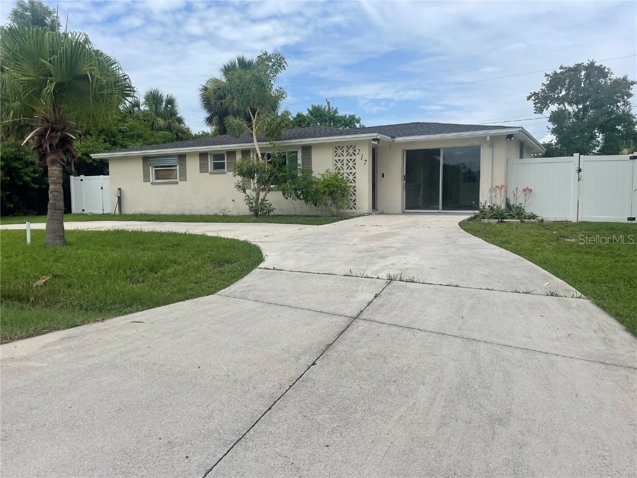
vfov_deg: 53.1
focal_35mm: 26
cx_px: 318
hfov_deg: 67.3
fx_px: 478
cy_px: 239
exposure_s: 1/5291
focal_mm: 4.2
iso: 32
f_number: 1.6
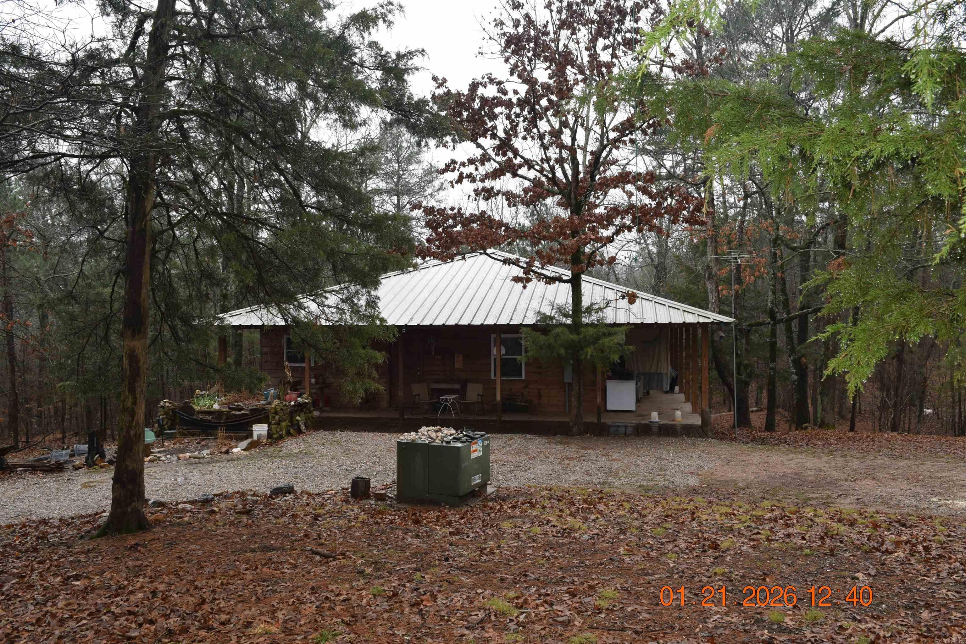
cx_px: 483
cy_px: 322
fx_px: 725
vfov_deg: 47.9
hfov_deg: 67.4
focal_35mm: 27
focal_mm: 18
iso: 280
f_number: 8
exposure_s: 1/60
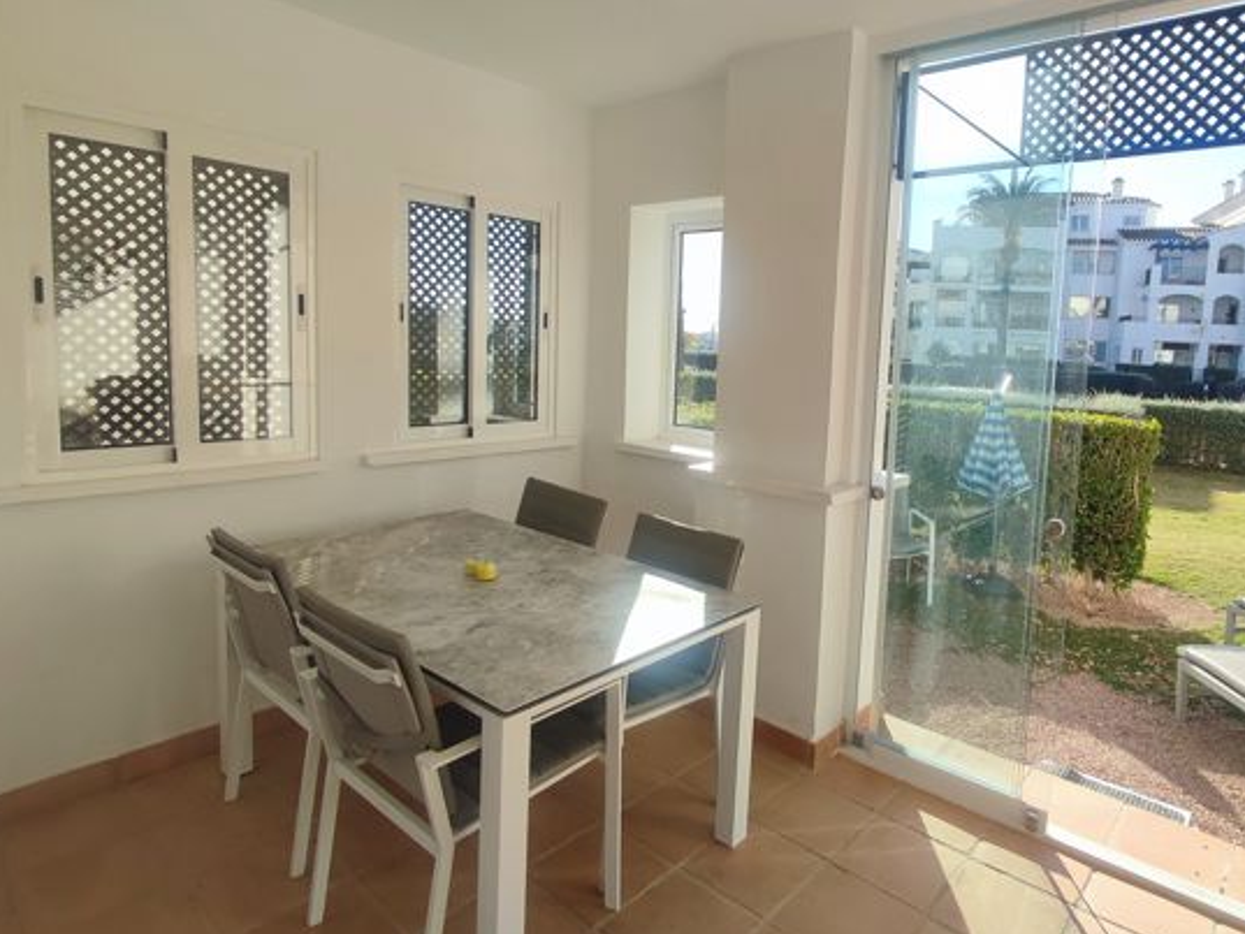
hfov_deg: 78.3
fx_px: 755
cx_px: 727
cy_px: 425
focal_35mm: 21
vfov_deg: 63.4
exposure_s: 1/710
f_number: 2.2
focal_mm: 1.65
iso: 50
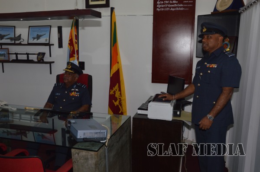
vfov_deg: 41.6
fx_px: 227
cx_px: 130
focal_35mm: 32
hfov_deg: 59.6
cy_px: 86
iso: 400
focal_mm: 21
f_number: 6.3
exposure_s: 1/100
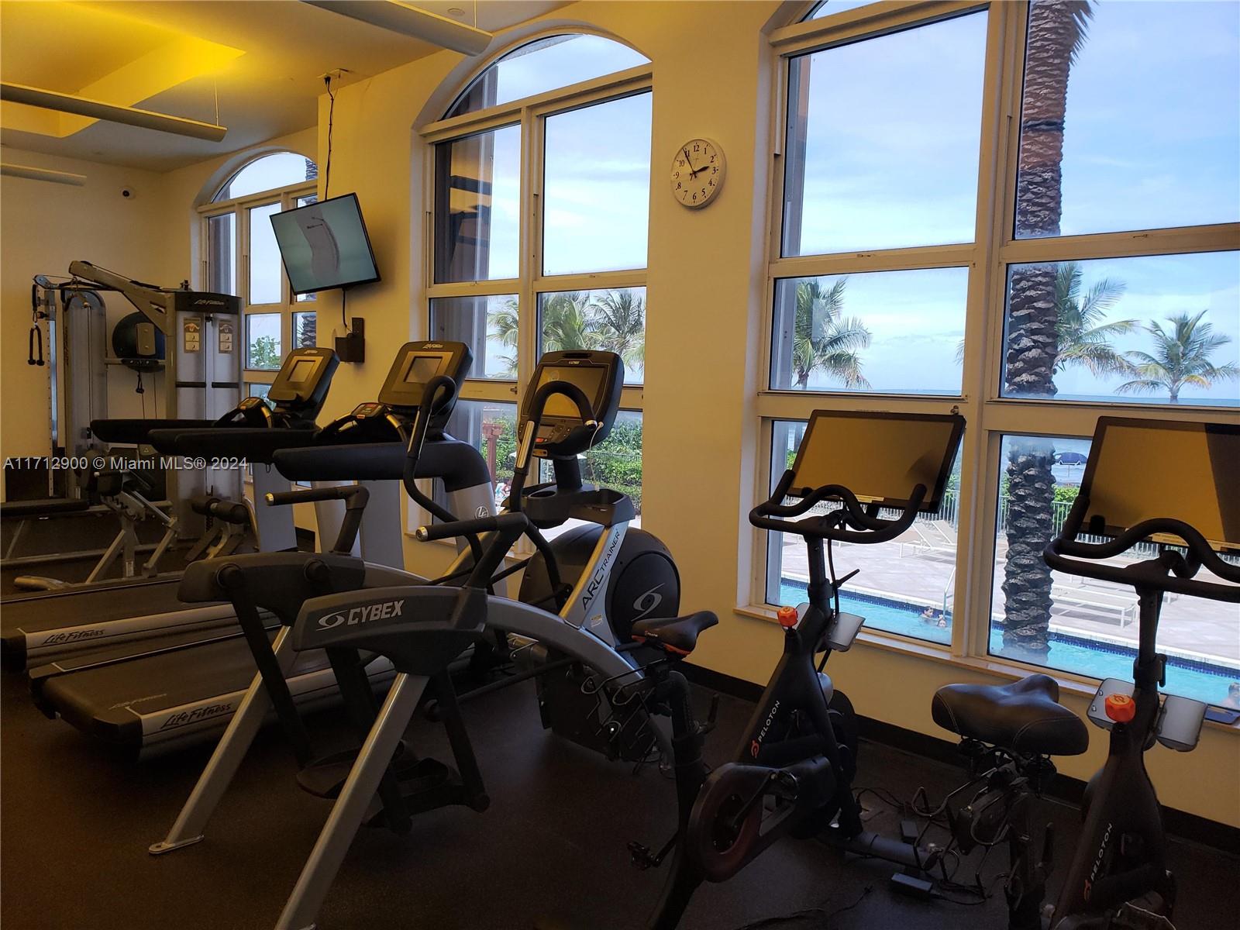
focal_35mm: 26
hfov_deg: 67.3
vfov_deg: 53.1
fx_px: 931
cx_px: 620
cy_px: 465
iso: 80
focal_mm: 4.3
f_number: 2.4
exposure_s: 1/40
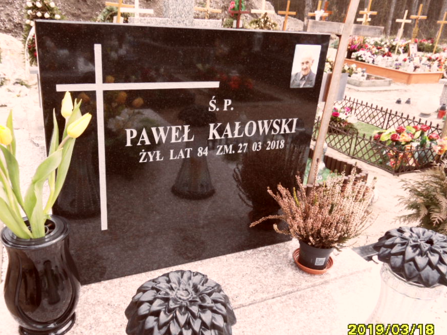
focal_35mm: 28
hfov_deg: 63.2
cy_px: 175
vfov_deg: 49.7
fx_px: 361
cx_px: 193
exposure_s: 1/125
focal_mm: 3.9
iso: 80
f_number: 3.2
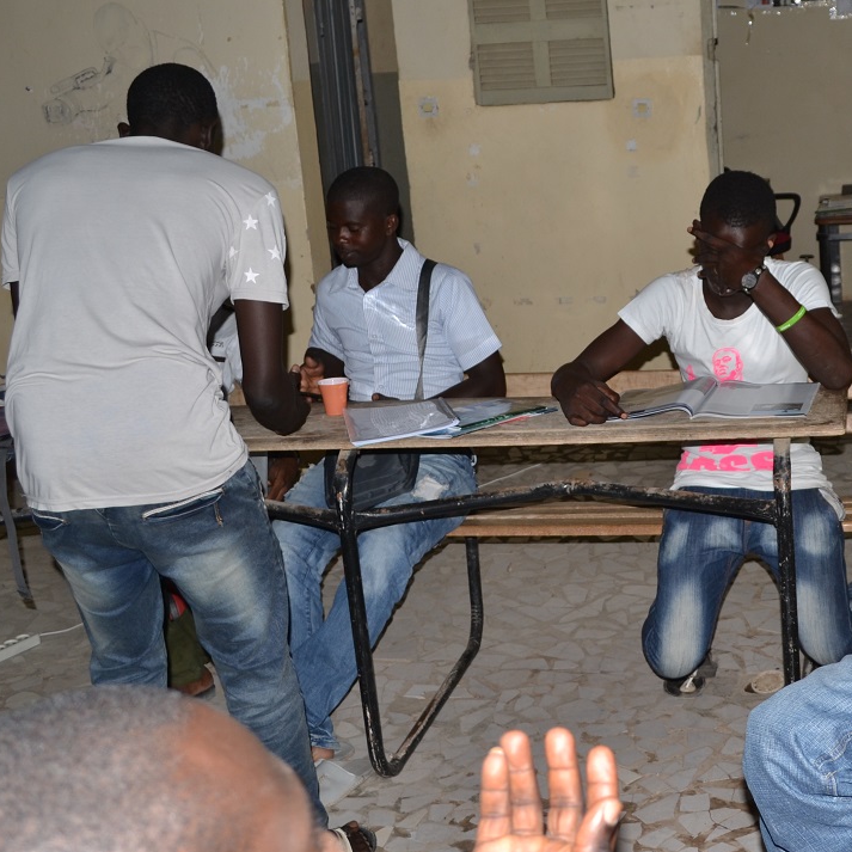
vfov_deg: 34.0
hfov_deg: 32.7
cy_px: 418
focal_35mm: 50
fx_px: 1392
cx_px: 723
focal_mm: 18
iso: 100
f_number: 3.5
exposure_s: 1/60
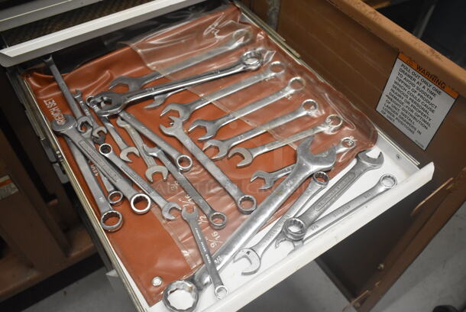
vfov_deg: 40.1
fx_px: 428
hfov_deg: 57.2
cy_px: 156
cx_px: 233
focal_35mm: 33
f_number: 3.8
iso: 2200
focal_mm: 22
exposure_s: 1/125
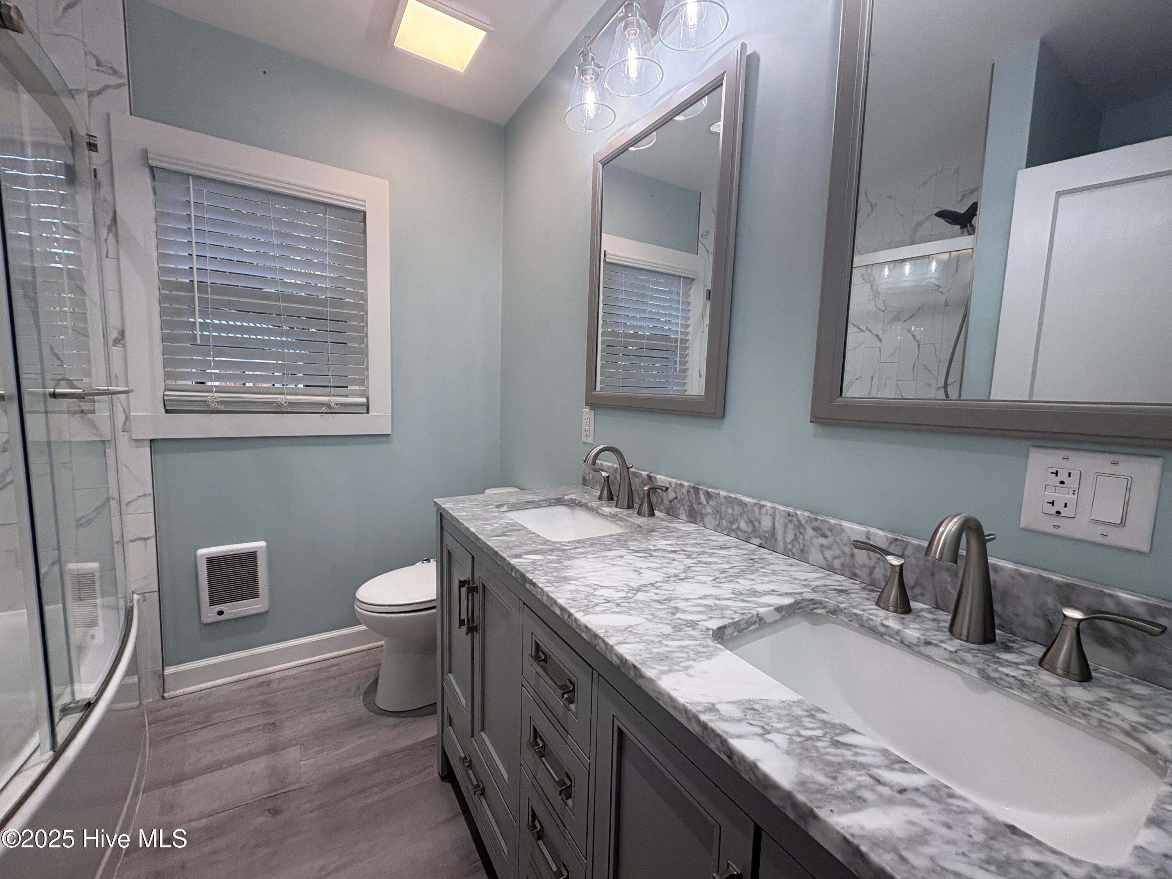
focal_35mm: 14
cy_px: 440
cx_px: 586
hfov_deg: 102.1
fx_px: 474
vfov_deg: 85.7
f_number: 2.2
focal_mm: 2.22
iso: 80
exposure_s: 1/120
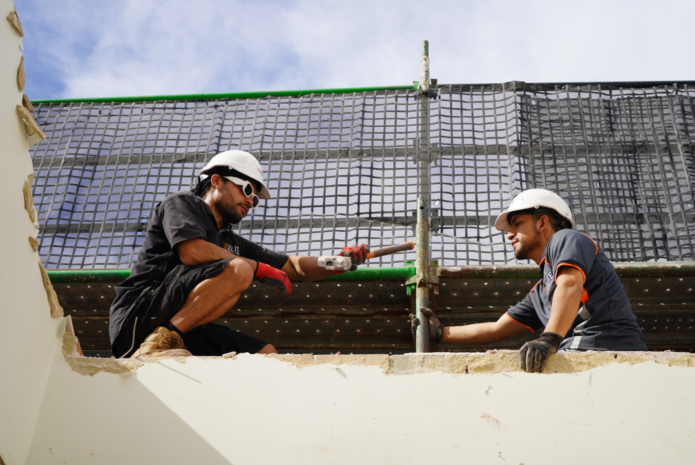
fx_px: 1159
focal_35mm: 60
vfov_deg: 22.7
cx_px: 348
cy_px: 232
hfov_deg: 33.4
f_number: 5.6
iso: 100
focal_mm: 60
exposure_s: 1/500
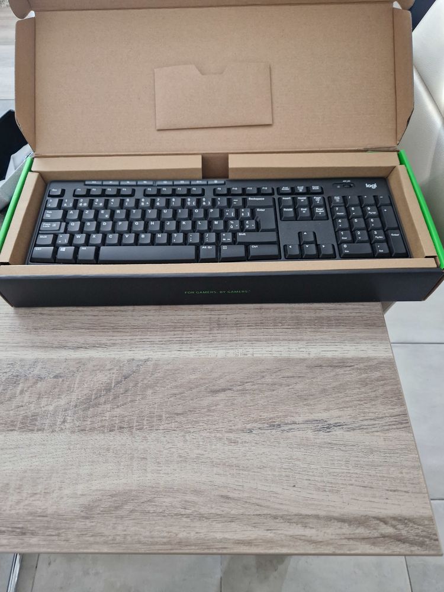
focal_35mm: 23
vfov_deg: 73.9
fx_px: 393
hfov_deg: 58.9
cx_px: 222
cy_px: 296
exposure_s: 1/100
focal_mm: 5.4
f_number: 1.8
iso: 640
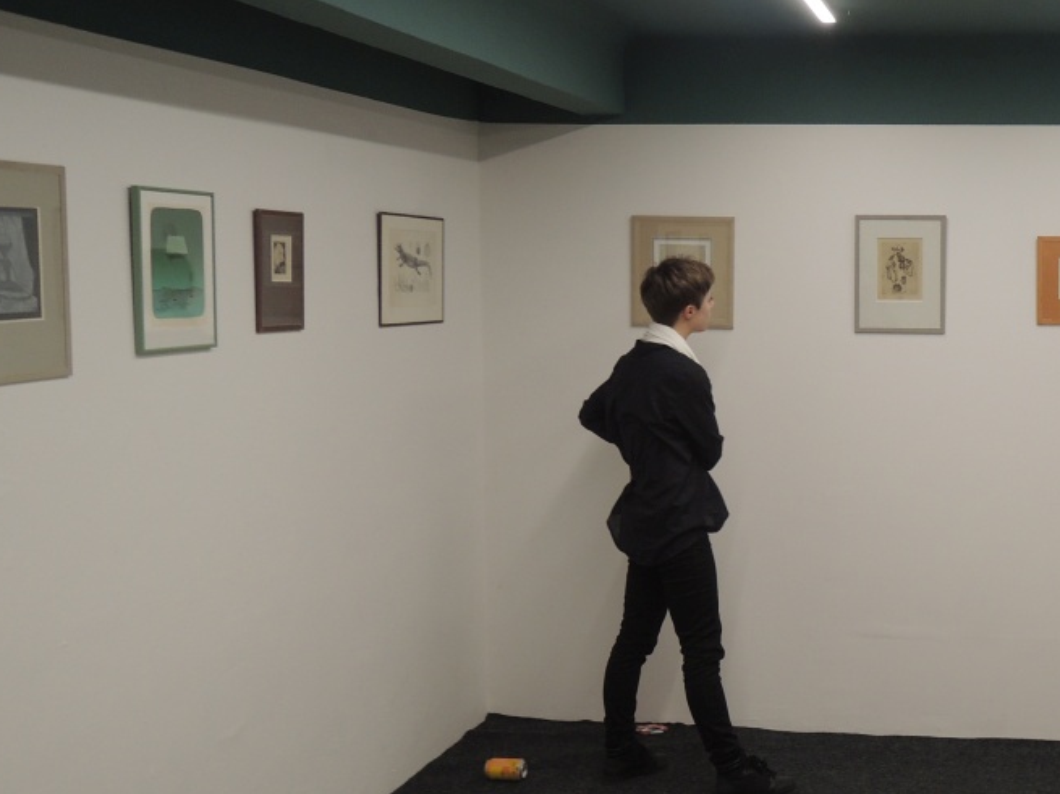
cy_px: 388
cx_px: 897
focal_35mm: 44
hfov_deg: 40.6
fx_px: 1347
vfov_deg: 32.9
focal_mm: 4.3
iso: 100
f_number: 2.8
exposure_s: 1/40
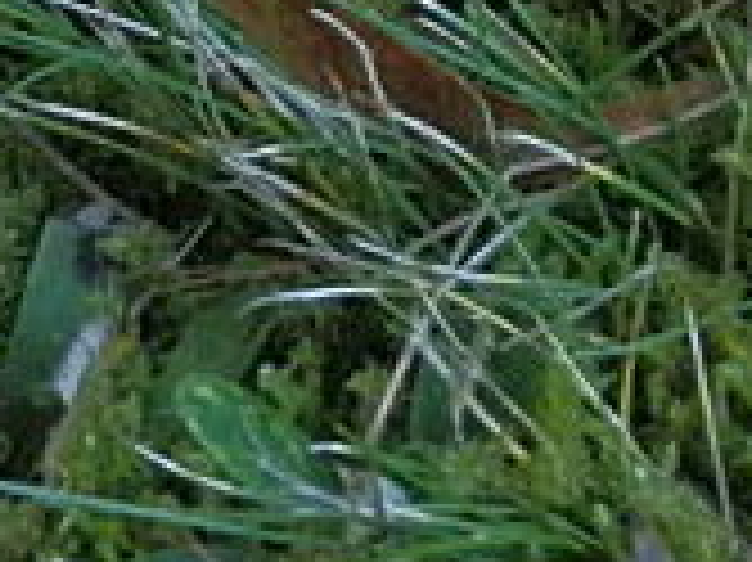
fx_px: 3842
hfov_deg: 11.1
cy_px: -513
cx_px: 99
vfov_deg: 8.0
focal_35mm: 177
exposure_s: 1/320
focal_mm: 6.7
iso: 500
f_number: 3.9
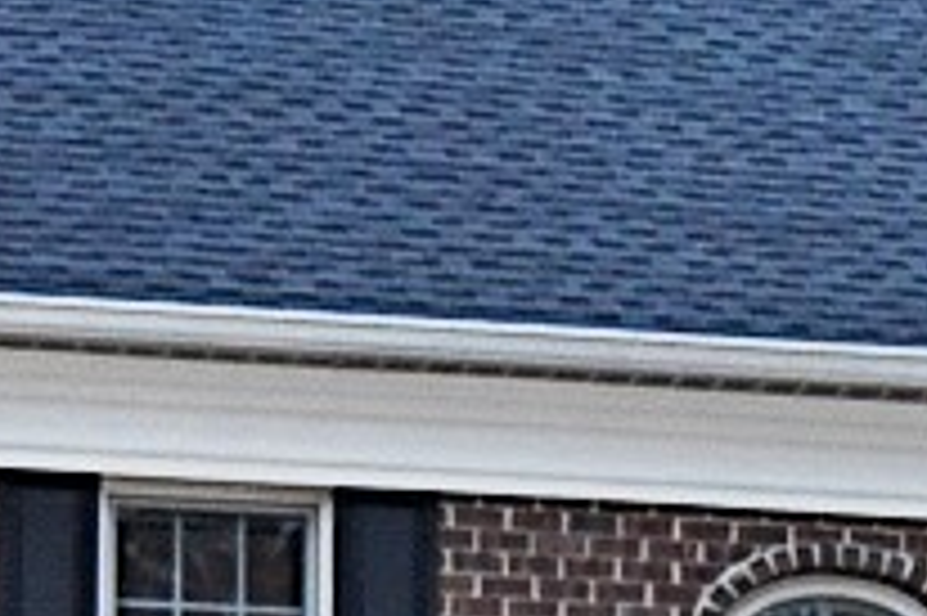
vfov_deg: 4.8
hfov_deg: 7.2
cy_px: 1230
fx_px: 7307
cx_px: 878
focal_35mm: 284
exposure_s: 1/80
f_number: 4.8
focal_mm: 38
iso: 1600
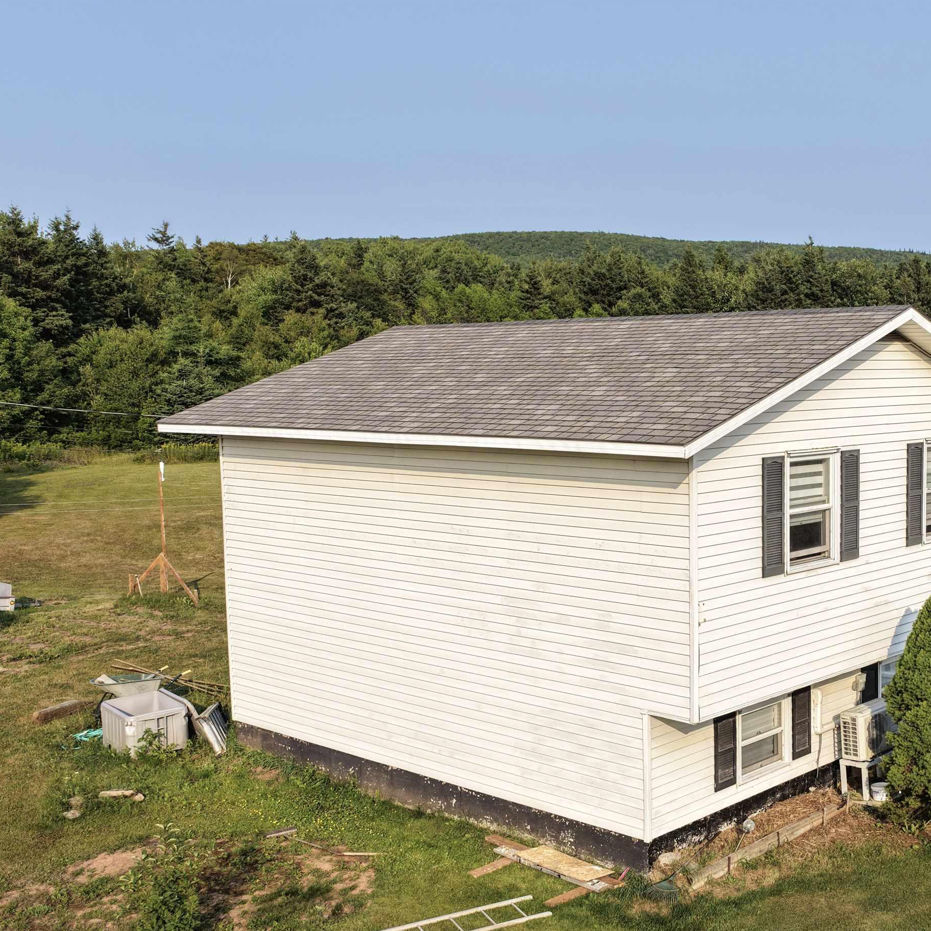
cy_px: 521
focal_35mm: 40
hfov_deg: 40.7
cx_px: 698
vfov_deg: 41.8
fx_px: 1217
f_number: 2.8
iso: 200
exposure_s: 1/1250
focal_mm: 14.45
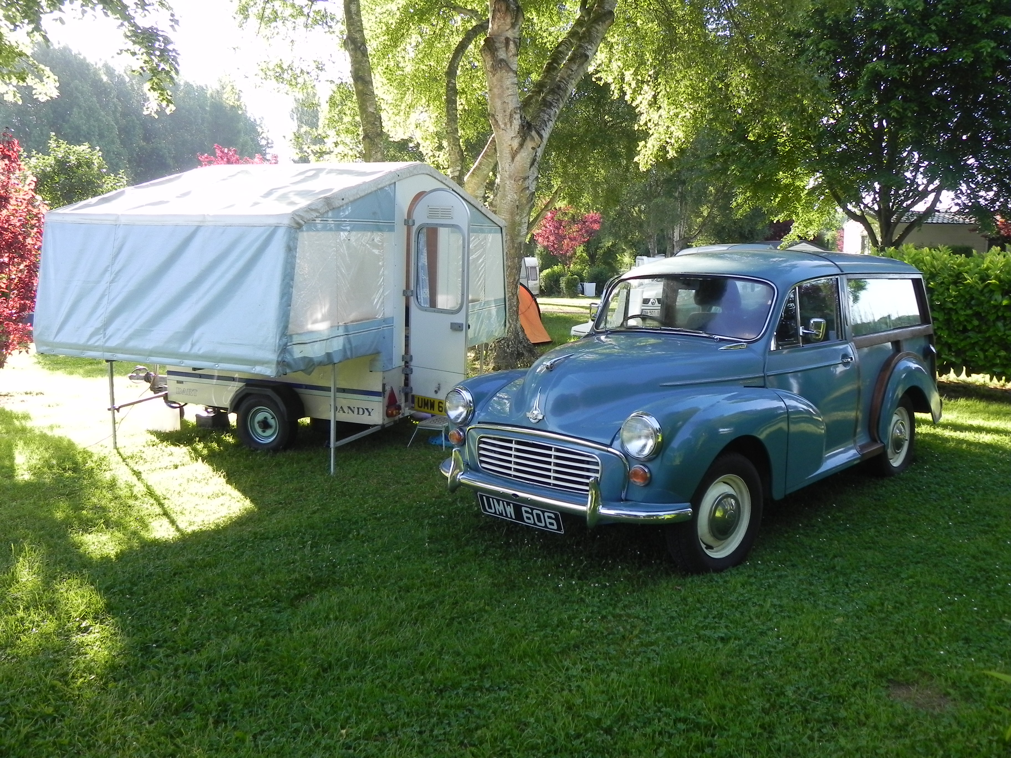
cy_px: 379
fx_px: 847
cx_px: 506
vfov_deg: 48.2
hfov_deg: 61.7
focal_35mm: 29
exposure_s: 1/192
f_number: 3.2
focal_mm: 5.2
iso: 160
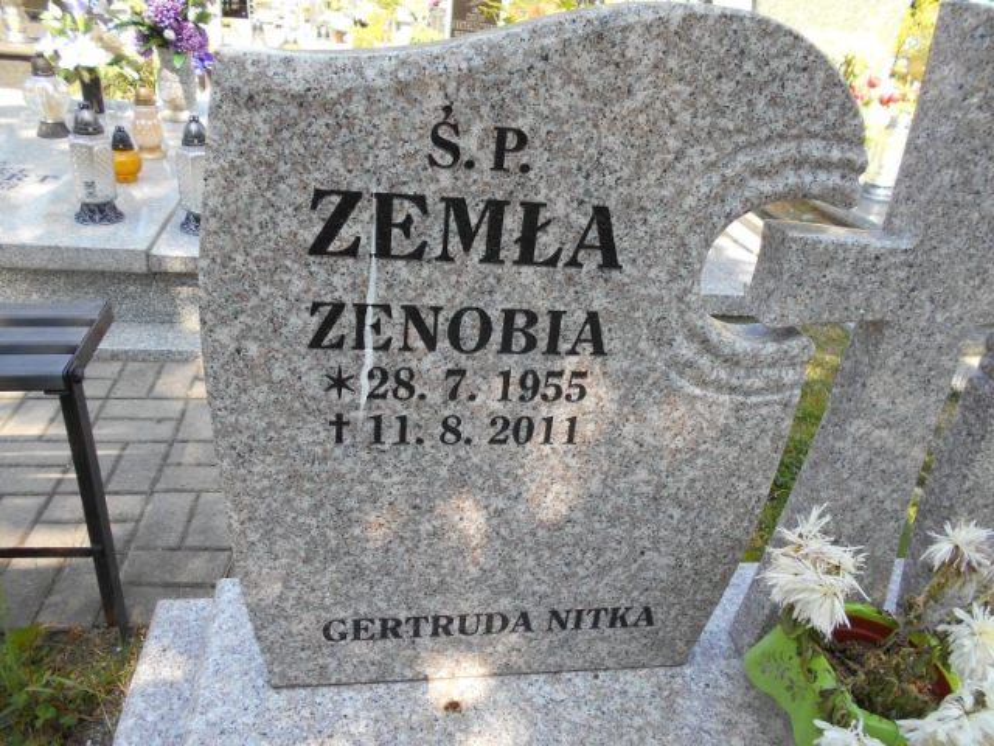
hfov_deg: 67.3
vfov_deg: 53.1
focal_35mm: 26
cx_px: 497
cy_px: 373
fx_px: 747
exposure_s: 1/200
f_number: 3.2
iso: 80
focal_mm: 4.6
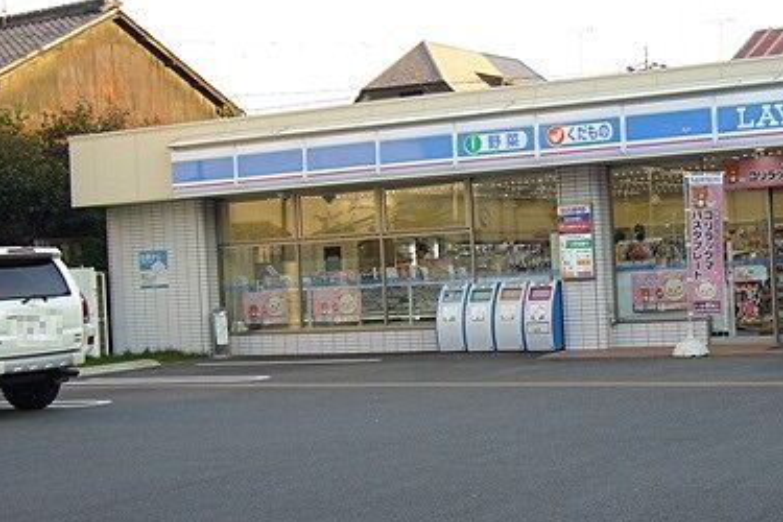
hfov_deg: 28.1
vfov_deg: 19.2
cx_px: 583
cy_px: 226
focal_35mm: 71
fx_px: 1544
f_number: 3
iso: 80
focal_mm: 6.6
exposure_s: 1/125
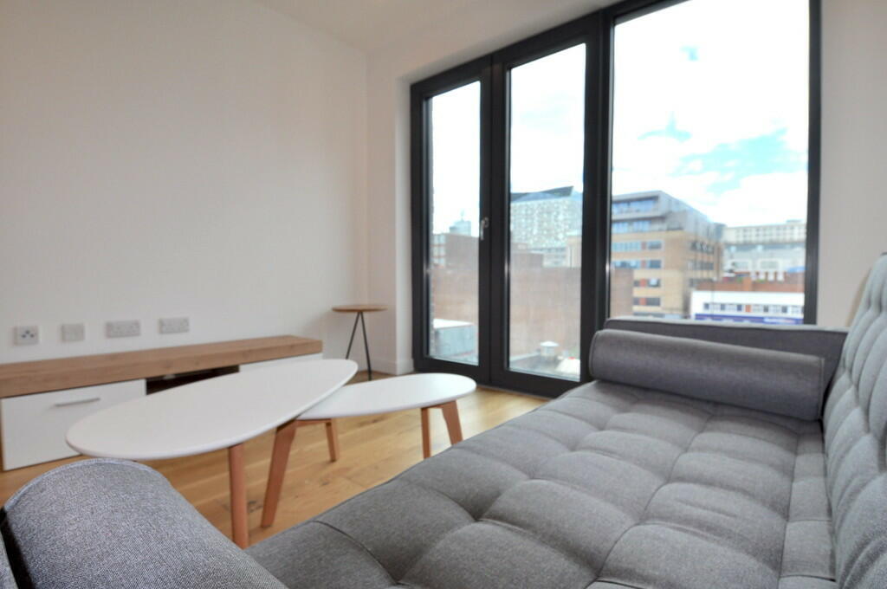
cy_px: 294
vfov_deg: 67.2
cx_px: 444
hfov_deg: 90.1
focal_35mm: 18
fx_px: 443
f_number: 8
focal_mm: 12
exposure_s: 1/200
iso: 200
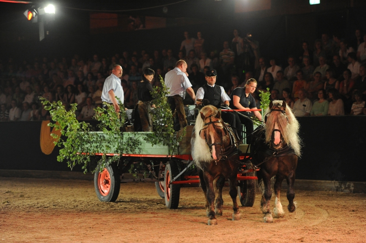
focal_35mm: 120
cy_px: 122
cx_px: 183
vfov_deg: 11.4
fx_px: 1219
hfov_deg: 17.1
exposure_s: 1/320
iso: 6400
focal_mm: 120
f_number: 2.8
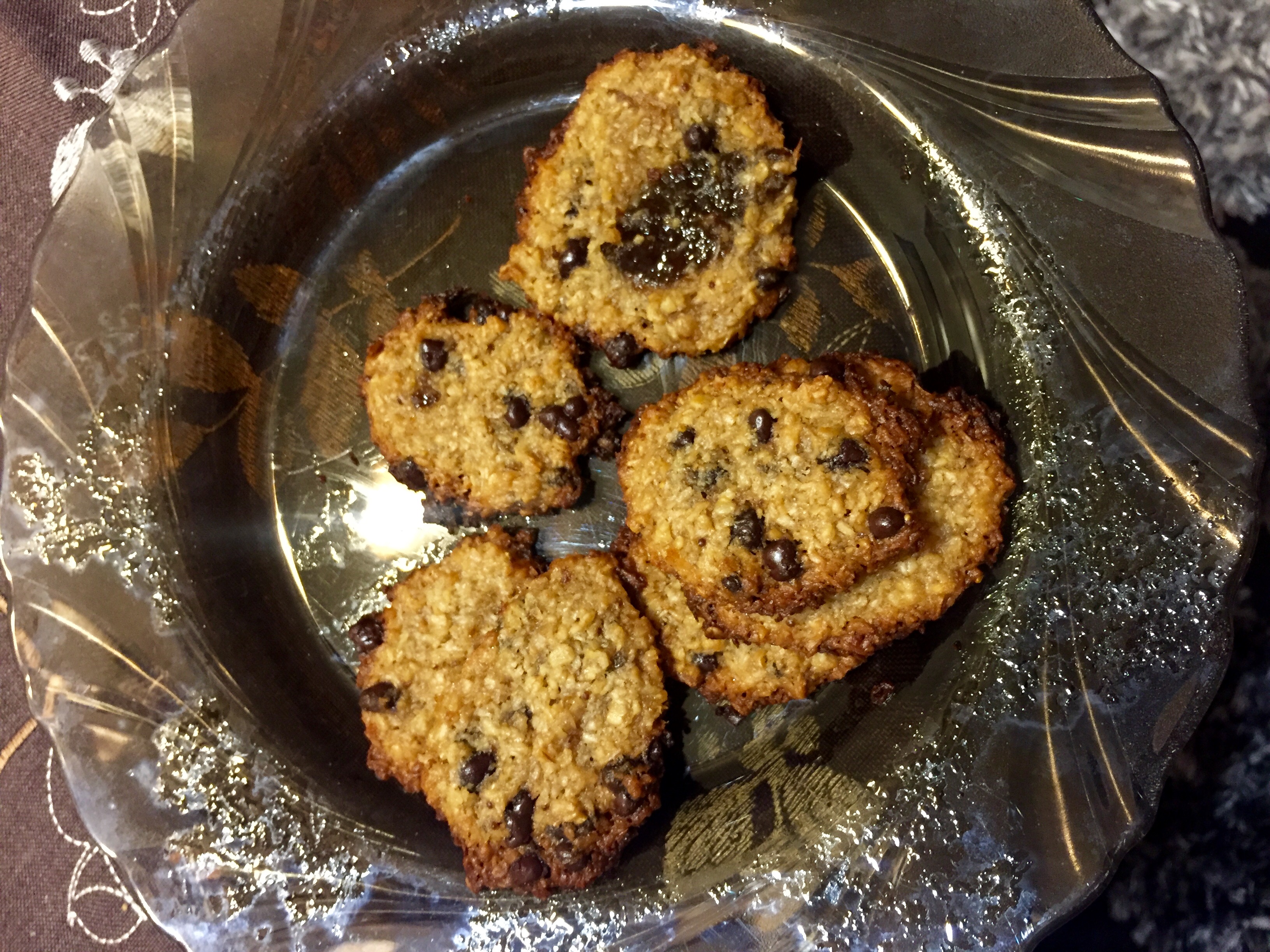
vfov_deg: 48.2
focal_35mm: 29
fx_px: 1064
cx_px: 635
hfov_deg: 61.7
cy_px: 476
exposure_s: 1/17
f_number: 2.2
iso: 250
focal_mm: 4.15
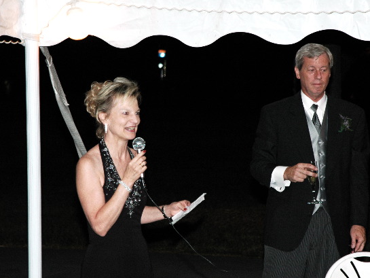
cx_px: 212
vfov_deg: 9.2
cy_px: 138
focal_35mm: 161
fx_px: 1717
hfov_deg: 12.3
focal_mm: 95
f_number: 5.6
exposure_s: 1/60
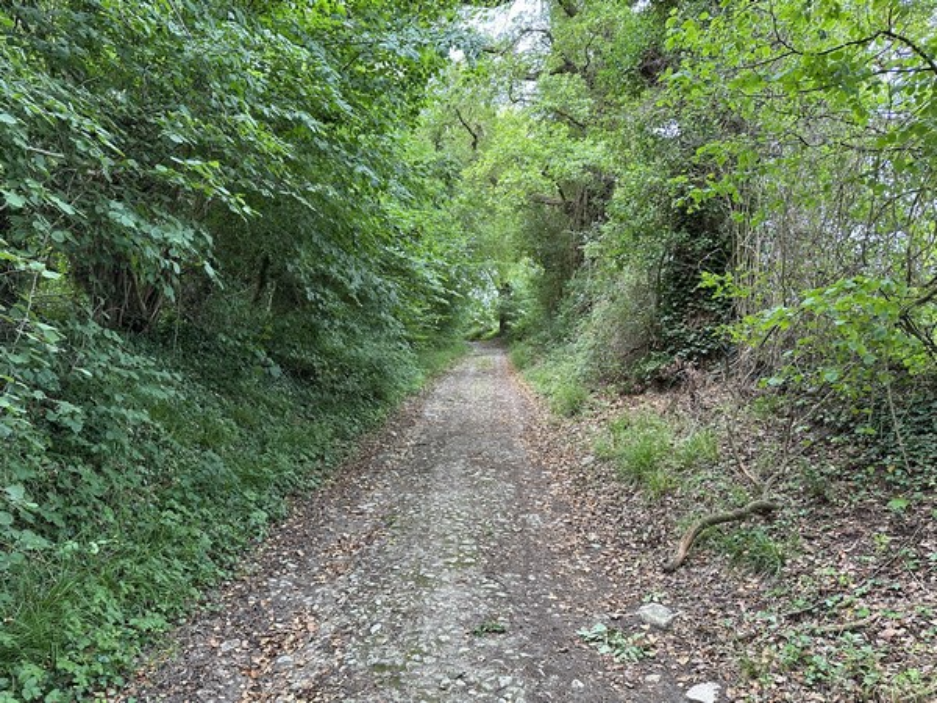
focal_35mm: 24
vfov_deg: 56.8
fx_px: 650
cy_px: 352
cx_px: 468
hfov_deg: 71.6
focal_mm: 6.86
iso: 160
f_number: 1.78
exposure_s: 1/121
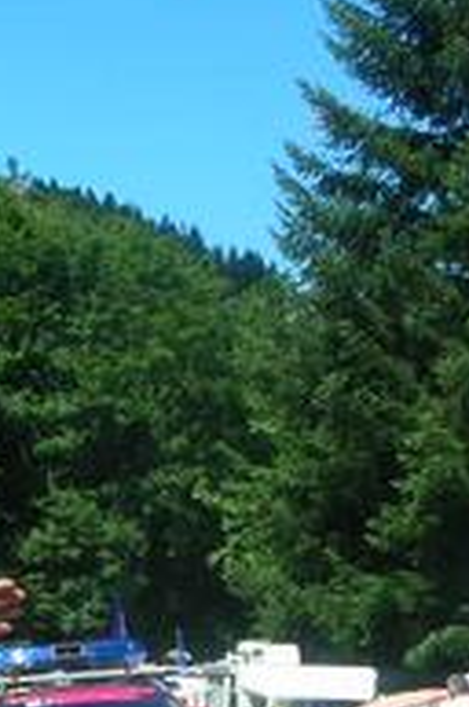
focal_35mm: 121
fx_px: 2373
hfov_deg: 11.3
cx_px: 213
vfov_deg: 16.7
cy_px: 674
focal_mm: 5.8
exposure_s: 1/226
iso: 50
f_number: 5.6
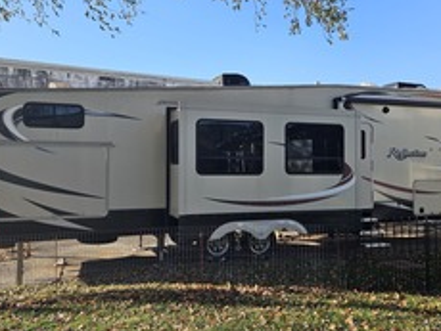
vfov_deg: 40.7
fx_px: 446
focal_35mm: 35
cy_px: 154
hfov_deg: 52.6
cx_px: 220
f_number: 1.8
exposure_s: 1/673
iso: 25
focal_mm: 5.4
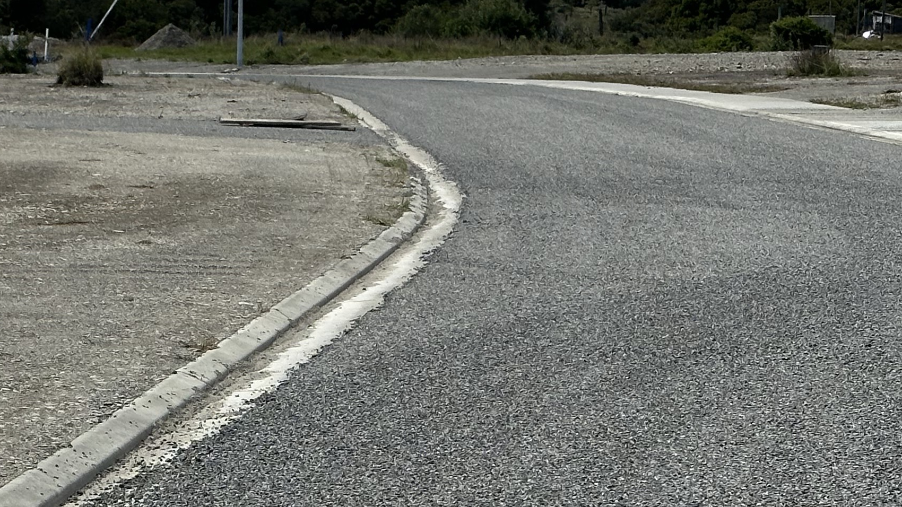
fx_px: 2966
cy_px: 359
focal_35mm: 124
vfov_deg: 9.8
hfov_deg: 17.1
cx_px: 172
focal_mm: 6.86
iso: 64
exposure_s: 1/6211
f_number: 1.78
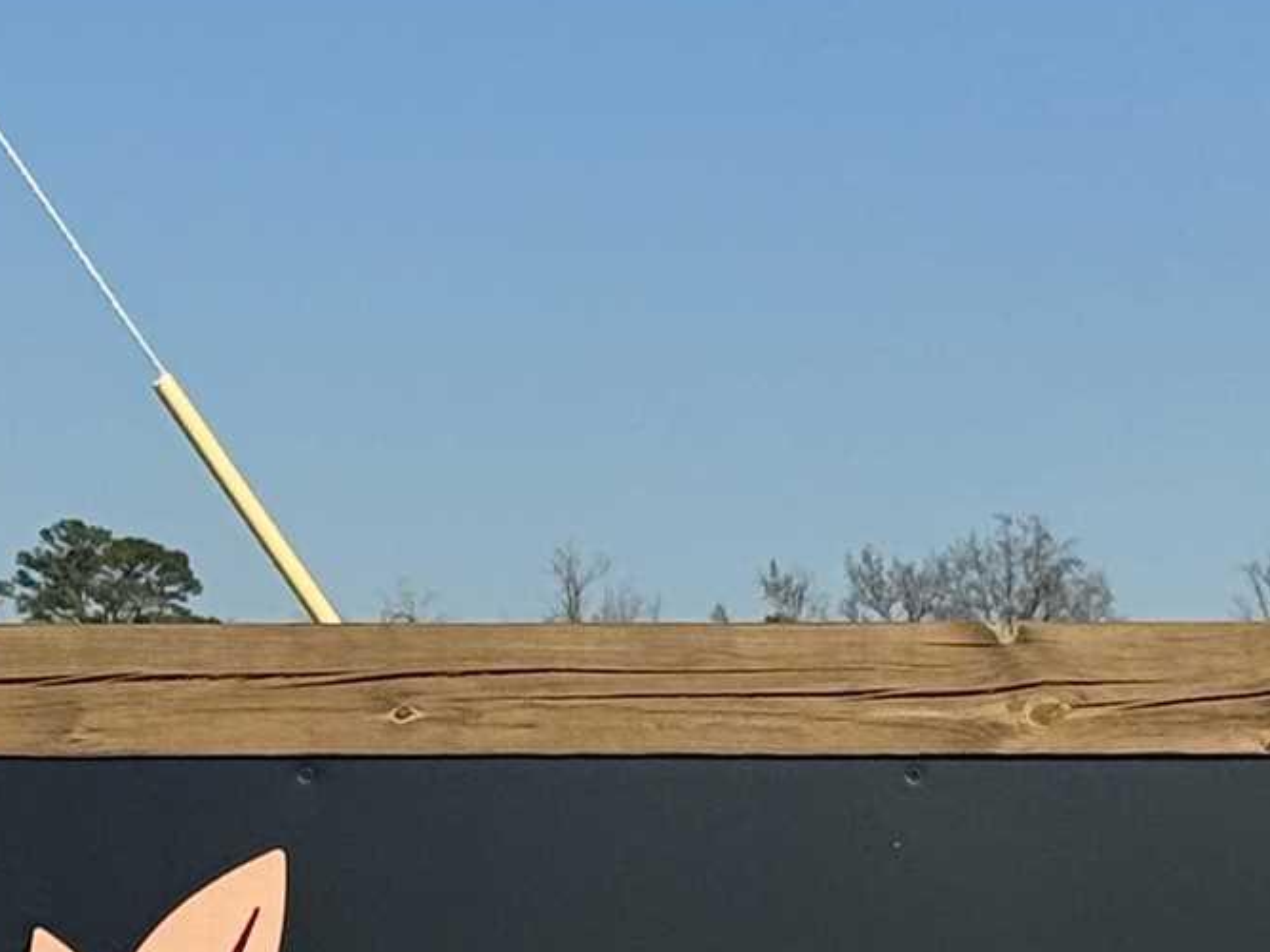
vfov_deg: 6.7
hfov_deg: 9.0
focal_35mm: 221
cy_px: 891
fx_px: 8107
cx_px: 402
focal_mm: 6.76
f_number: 1.78
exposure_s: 1/9009
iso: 64
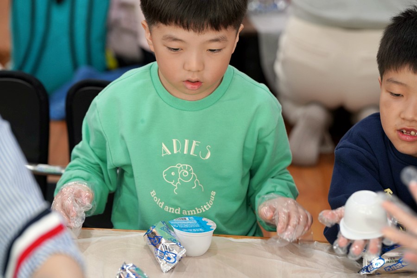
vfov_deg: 10.9
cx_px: 208
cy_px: 139
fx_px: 1459
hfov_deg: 16.3
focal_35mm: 126
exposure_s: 1/160
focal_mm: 126
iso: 1000
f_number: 4
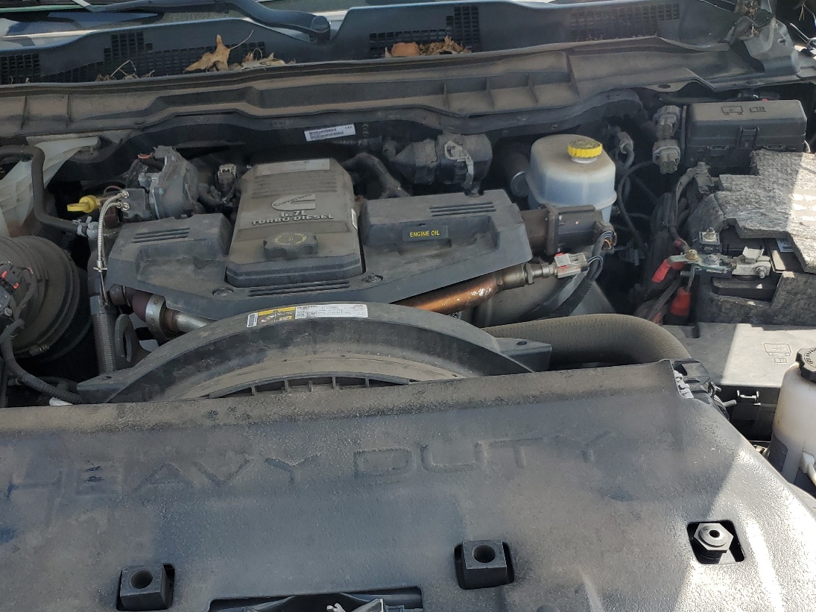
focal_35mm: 38
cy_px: 432
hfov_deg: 48.8
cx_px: 352
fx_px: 896
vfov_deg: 37.1
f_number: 1.5
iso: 50
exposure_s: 1/1111
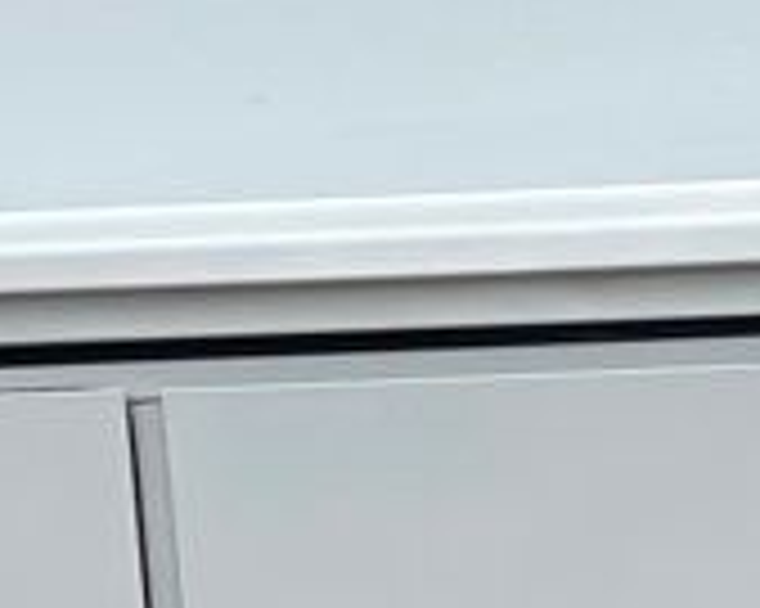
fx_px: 3462
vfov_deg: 9.8
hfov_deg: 12.2
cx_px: 926
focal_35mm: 154
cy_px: 824
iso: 50
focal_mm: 5.7
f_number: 1.5
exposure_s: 1/940
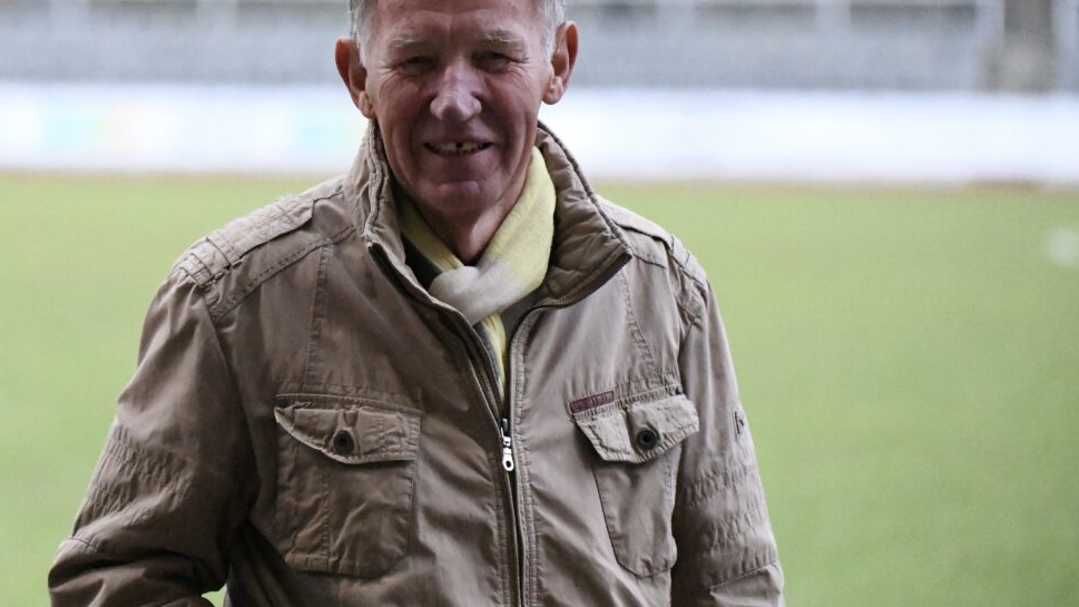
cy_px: 239
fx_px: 3548
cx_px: 548
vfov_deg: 9.8
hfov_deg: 17.3
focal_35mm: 124
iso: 25600
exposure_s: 1/4000
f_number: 2.8
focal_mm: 112
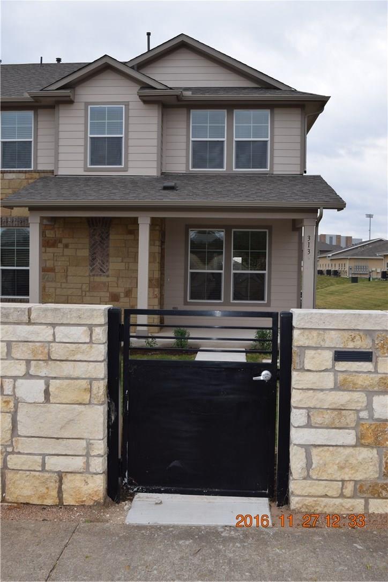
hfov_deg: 36.9
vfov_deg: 53.1
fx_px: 582
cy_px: 291
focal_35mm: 36
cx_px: 194
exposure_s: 1/200
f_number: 7.1
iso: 100
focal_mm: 24
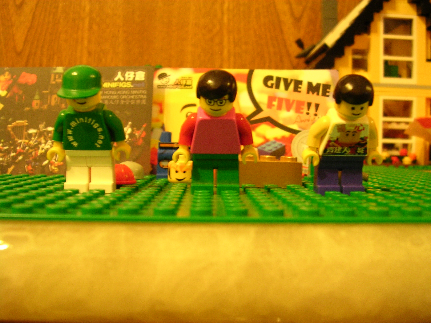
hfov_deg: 49.0
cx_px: 216
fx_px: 473
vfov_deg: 37.7
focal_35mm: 38
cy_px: 162
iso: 203
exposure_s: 1/3.5
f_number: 2.8
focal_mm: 5.8
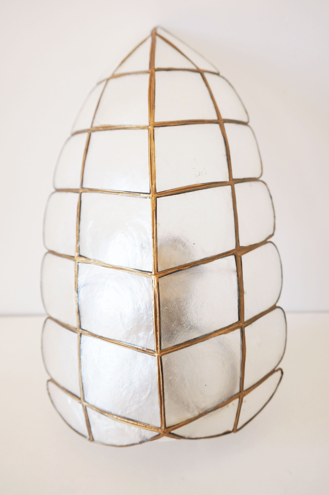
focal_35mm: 32
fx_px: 432
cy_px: 248
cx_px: 164
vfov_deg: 59.5
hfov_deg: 41.7
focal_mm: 21
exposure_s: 1/80
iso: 100
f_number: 4.5
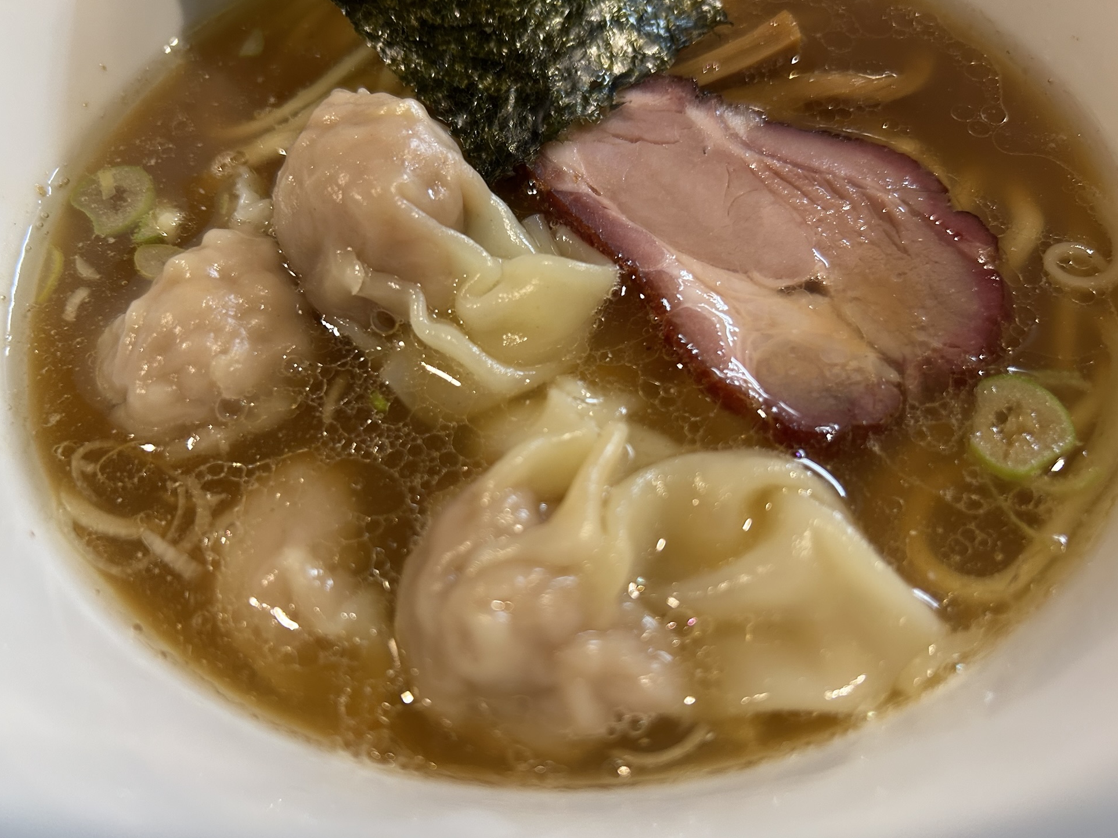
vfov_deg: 51.3
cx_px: 549
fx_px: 872
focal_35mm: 27
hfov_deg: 65.3
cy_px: 434
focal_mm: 5.7
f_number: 1.5
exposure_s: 1/50
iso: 200
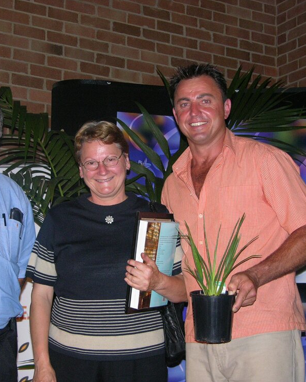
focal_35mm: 81
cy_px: 191
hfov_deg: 18.9
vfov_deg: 23.6
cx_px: 127
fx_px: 917
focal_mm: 15.7
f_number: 3.2
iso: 200
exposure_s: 1/120
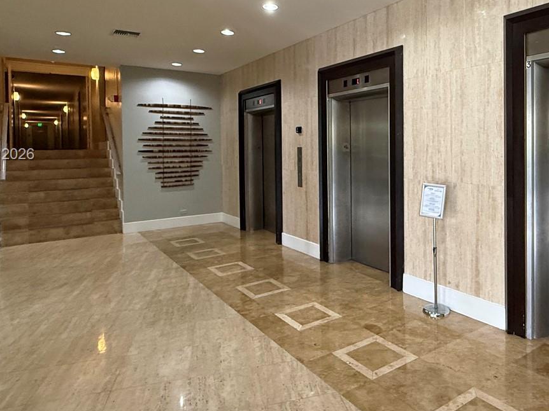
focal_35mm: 26
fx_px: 412
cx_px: 346
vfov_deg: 52.5
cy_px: 155
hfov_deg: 66.2
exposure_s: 1/60
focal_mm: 2.22
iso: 500
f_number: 2.2
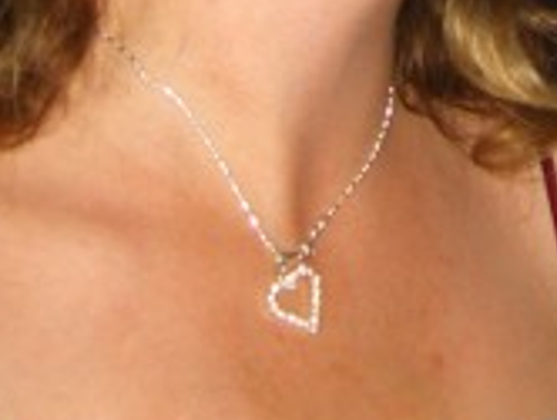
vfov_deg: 10.5
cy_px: -171
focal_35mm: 137
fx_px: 2208
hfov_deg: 14.1
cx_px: 617
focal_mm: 7.9
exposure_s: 1/60
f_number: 2.8
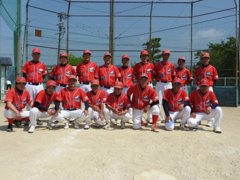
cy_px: 86
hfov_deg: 52.6
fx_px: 243
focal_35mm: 35
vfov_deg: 40.7
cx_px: 114
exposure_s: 1/2000
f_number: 3.6
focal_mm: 5.9
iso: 100
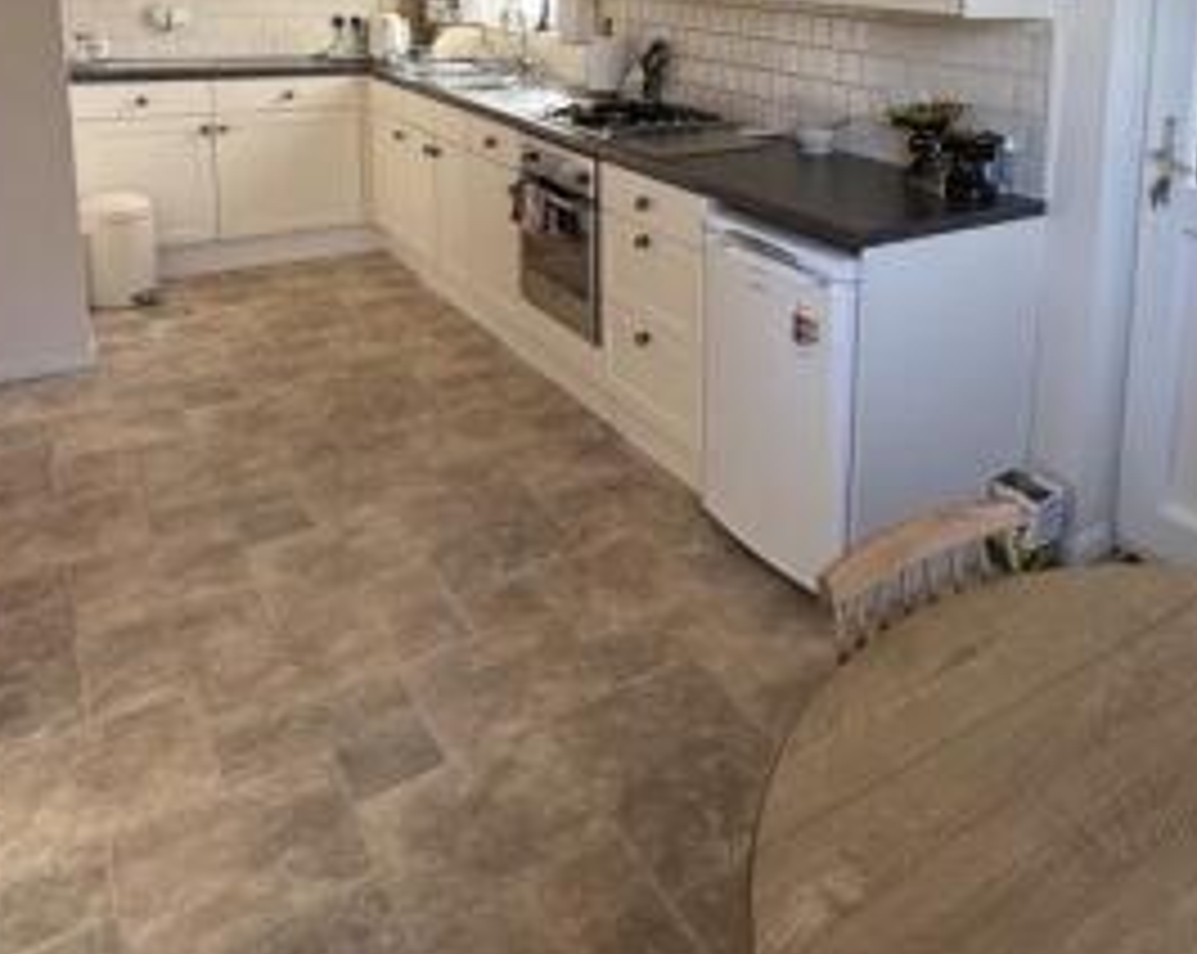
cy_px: 137
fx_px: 1061
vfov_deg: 45.0
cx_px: 884
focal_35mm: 30
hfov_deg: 56.2
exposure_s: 1/100
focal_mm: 2.22
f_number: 2.2
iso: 50
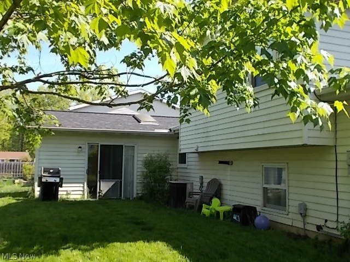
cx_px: 175
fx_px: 394
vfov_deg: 36.8
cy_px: 131
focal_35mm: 39
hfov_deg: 47.9
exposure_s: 1/250
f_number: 3.9
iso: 80
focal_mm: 6.9
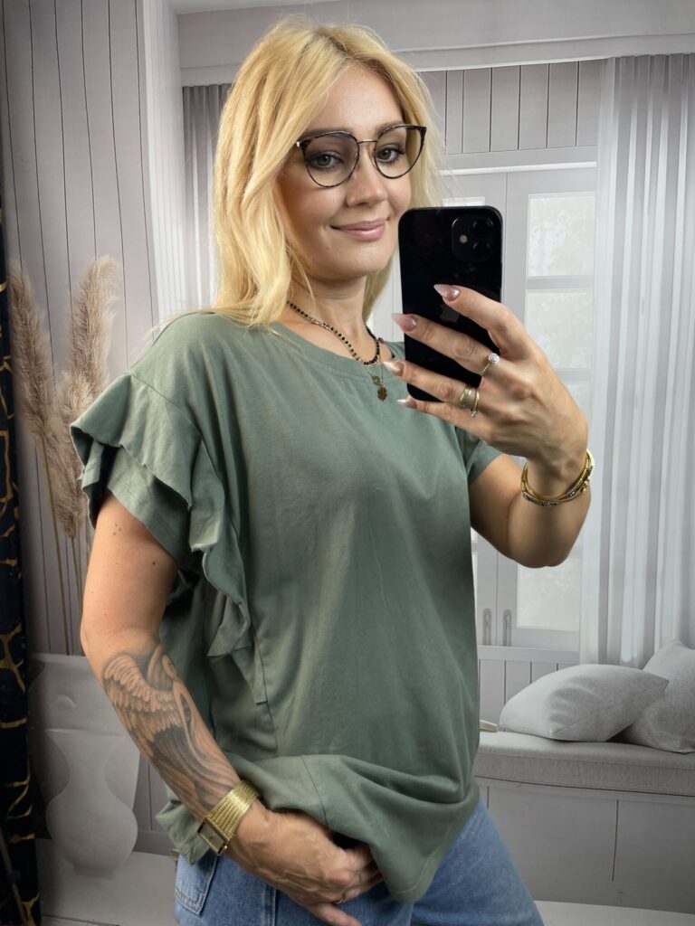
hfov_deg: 53.1
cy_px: 463
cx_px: 348
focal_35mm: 26
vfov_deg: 67.3
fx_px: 696
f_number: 1.6
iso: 32
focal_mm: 4.2
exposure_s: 1/118
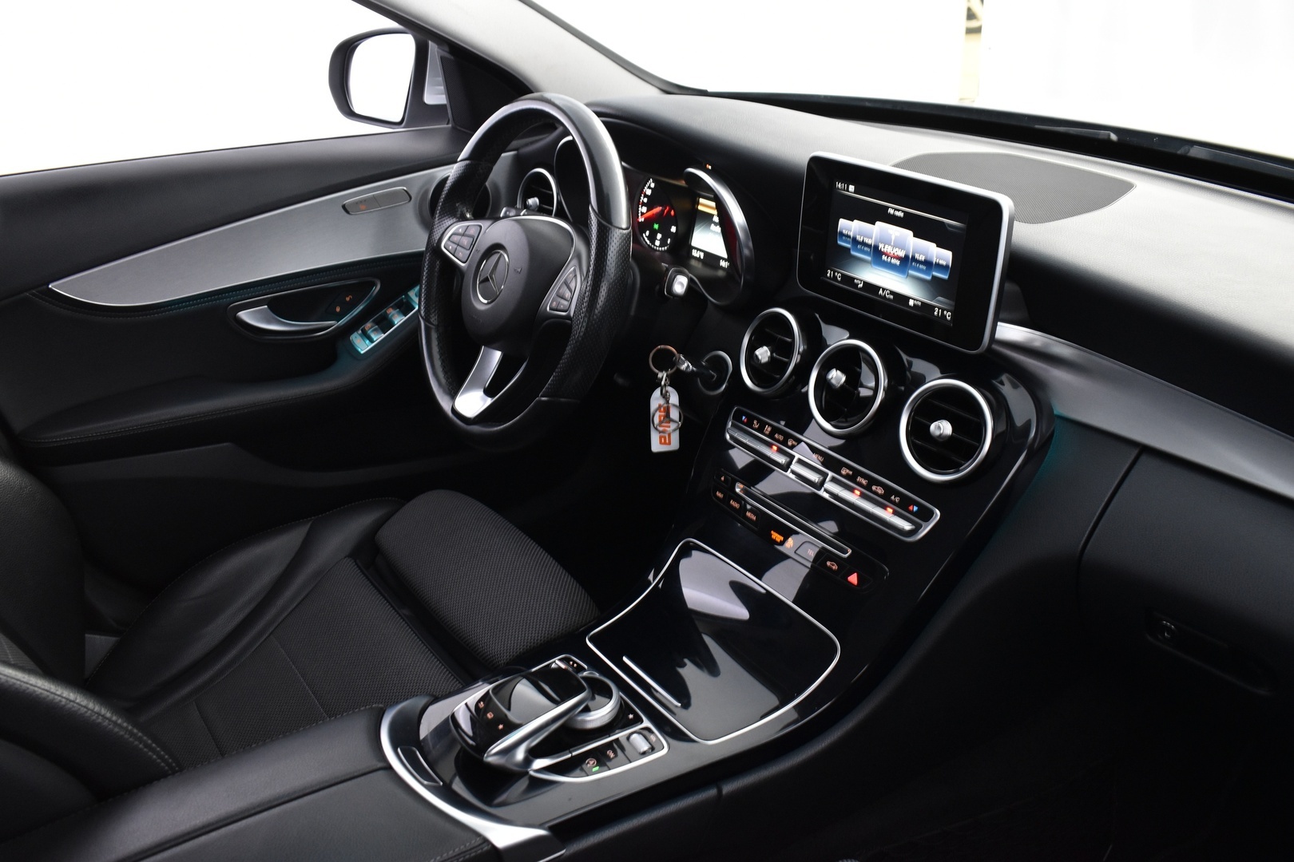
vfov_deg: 43.6
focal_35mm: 30
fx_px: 1078
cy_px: 431
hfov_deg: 61.9
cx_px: 647
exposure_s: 1/8
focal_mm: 20
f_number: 5.6
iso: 1250
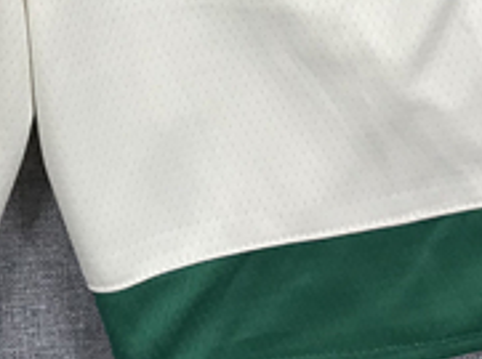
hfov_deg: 15.6
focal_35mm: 124
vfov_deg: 11.1
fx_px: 1723
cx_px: -13
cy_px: -295
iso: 20
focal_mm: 3.99
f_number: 1.8
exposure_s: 1/119
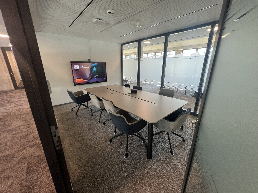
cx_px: 129
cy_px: 96
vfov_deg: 89.9
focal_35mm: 13
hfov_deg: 106.2
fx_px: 97
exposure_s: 1/100
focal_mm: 1.57
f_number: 1.8
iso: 100
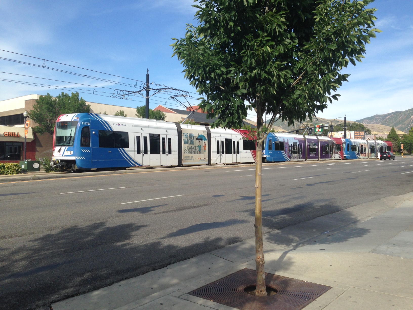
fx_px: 394
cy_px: 155
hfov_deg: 55.4
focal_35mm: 33
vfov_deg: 42.9
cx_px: 206
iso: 50
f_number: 2.4
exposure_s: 1/1355
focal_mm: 4.12
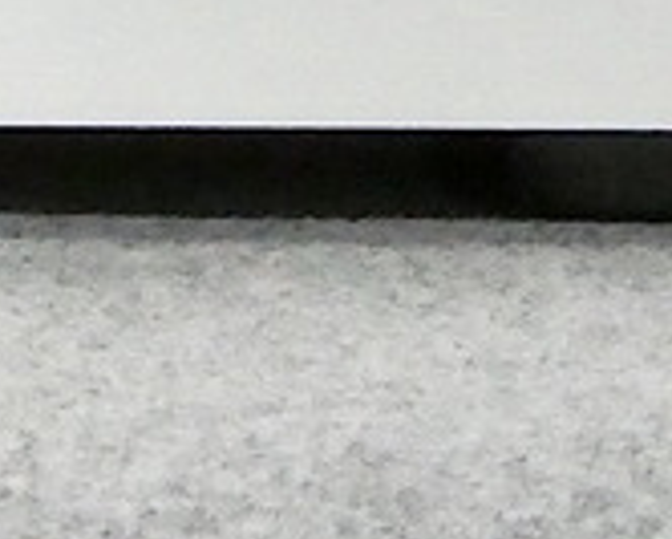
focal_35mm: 808
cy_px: -600
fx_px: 16079
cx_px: -551
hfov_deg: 2.4
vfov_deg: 1.9
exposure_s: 1/40
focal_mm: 25.6
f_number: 5.6
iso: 1600
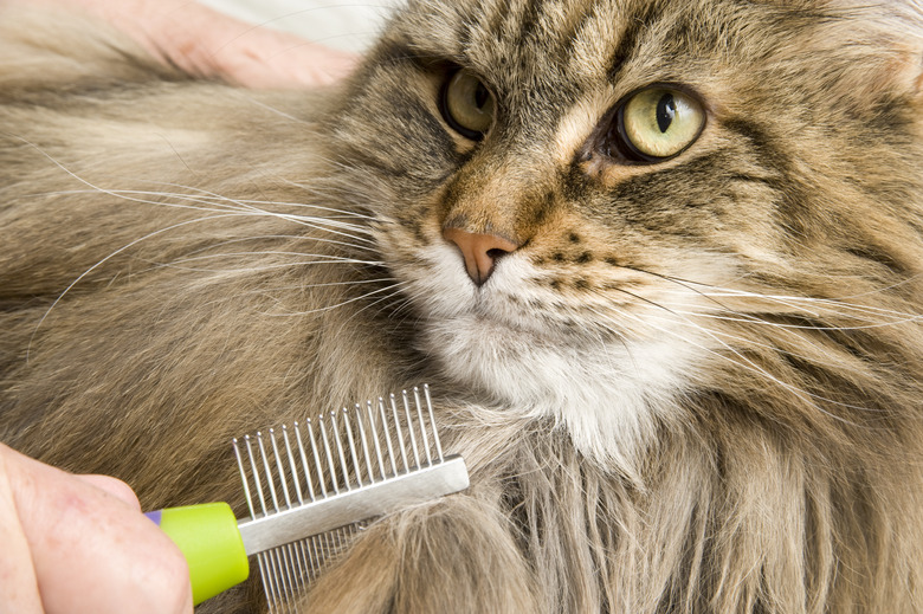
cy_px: 307
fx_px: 2690
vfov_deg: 13.0
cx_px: 462
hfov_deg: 19.5
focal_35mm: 105
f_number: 16
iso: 200
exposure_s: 1/200
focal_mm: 105
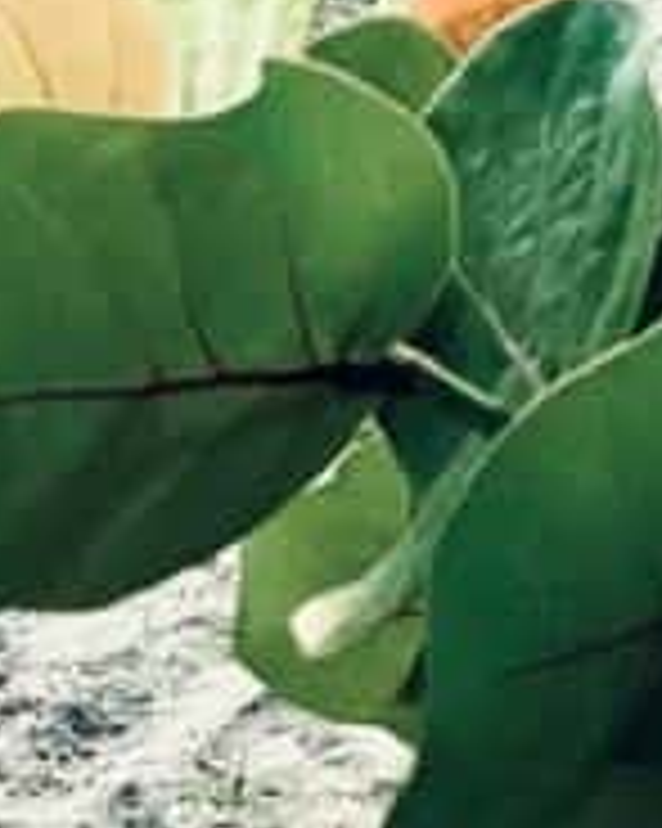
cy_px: -824
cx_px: 108
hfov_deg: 10.9
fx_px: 3456
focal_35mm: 141
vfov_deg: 12.1
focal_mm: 4.2
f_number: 1.6
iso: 125
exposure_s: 1/77
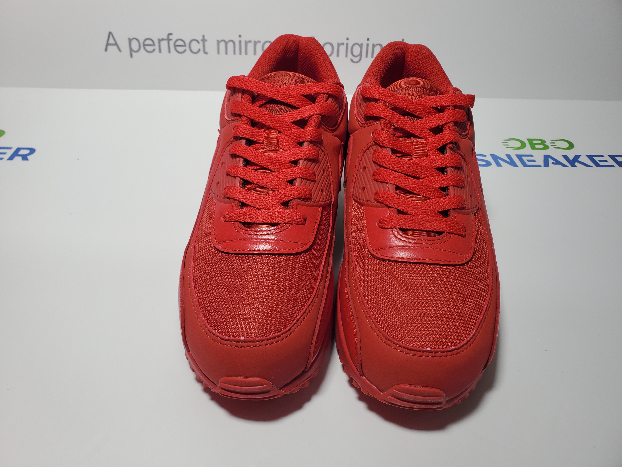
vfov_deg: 53.1
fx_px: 467
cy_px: 234
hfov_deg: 67.3
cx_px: 311
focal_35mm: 26
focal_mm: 4.3
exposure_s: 1/219
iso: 50
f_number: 2.4
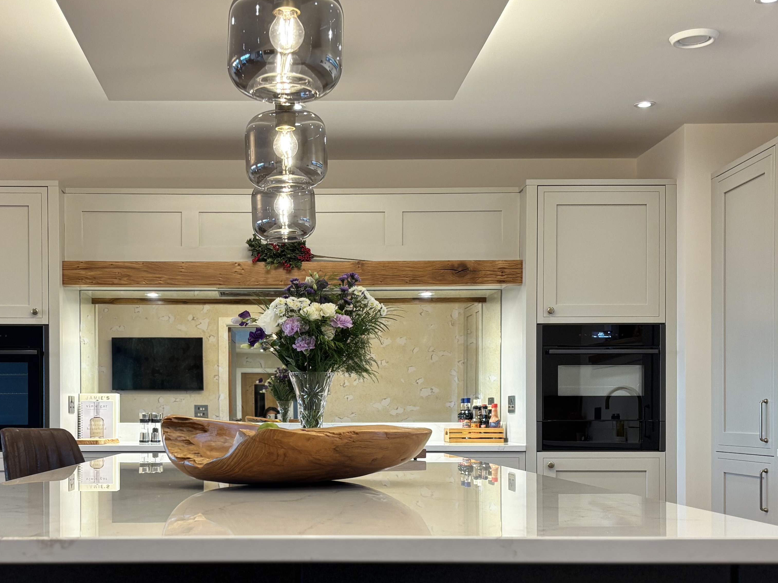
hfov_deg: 38.5
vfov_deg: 29.4
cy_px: 411
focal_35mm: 49
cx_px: 265
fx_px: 1101
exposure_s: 1/50
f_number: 1.6
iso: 100
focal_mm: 5.96
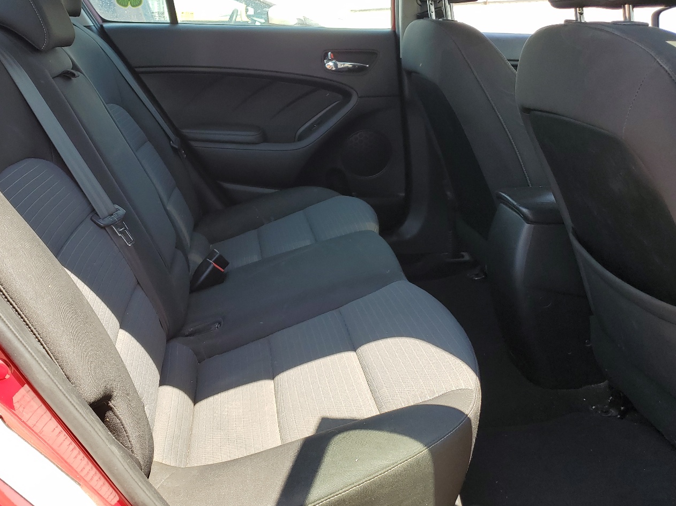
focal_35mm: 33
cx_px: 283
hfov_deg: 55.1
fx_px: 644
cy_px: 209
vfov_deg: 42.8
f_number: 1.5
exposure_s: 1/417
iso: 50
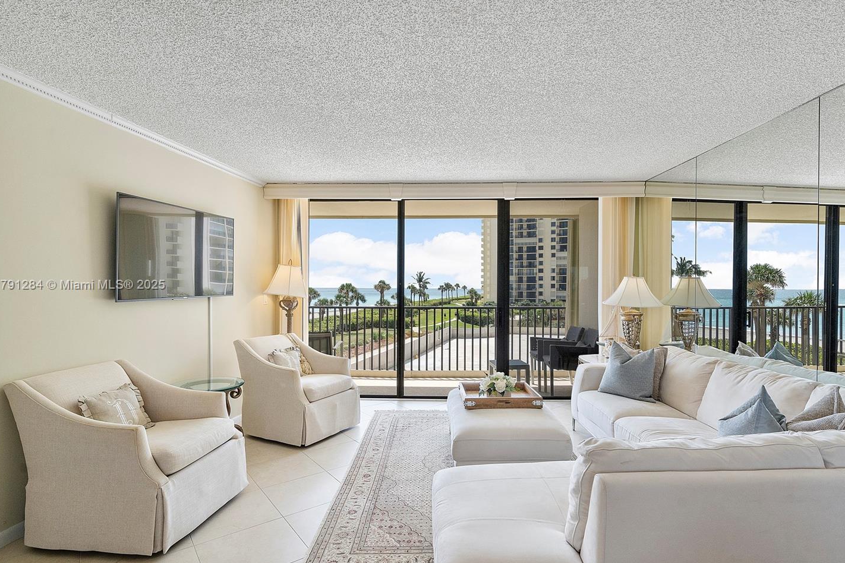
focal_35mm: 18
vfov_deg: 67.4
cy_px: 286
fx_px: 422
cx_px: 450
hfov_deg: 89.9
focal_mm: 16
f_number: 8
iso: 250
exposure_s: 1/400
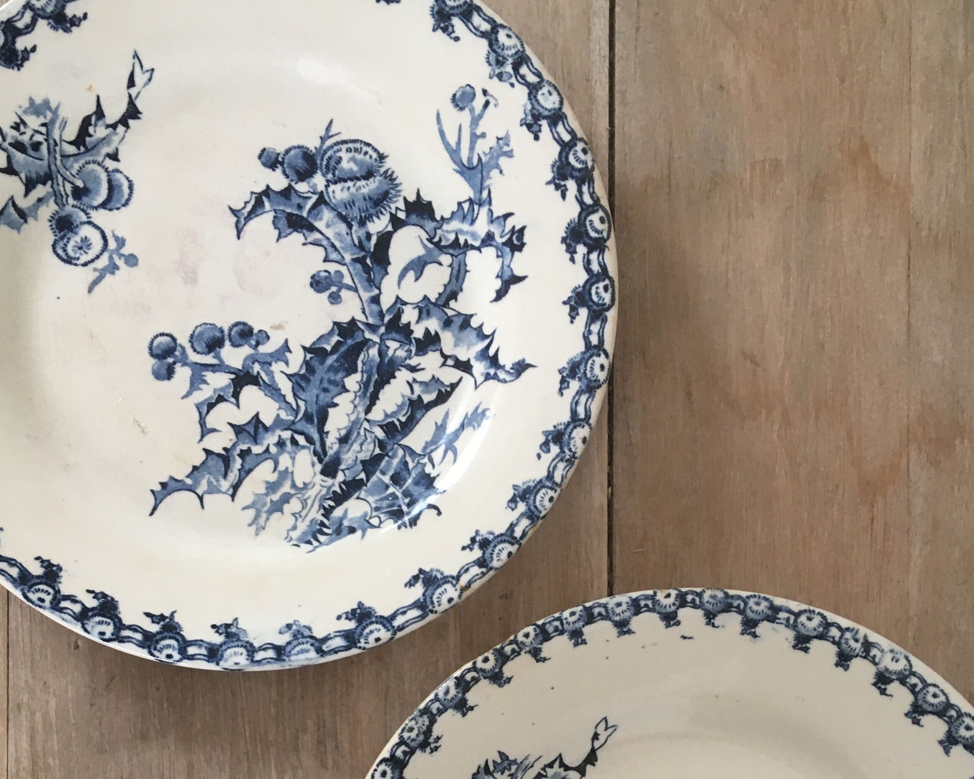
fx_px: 1412
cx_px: 478
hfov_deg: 38.0
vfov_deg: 29.3
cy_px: 738
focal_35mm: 49
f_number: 2.2
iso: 100
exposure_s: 1/33
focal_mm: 4.15
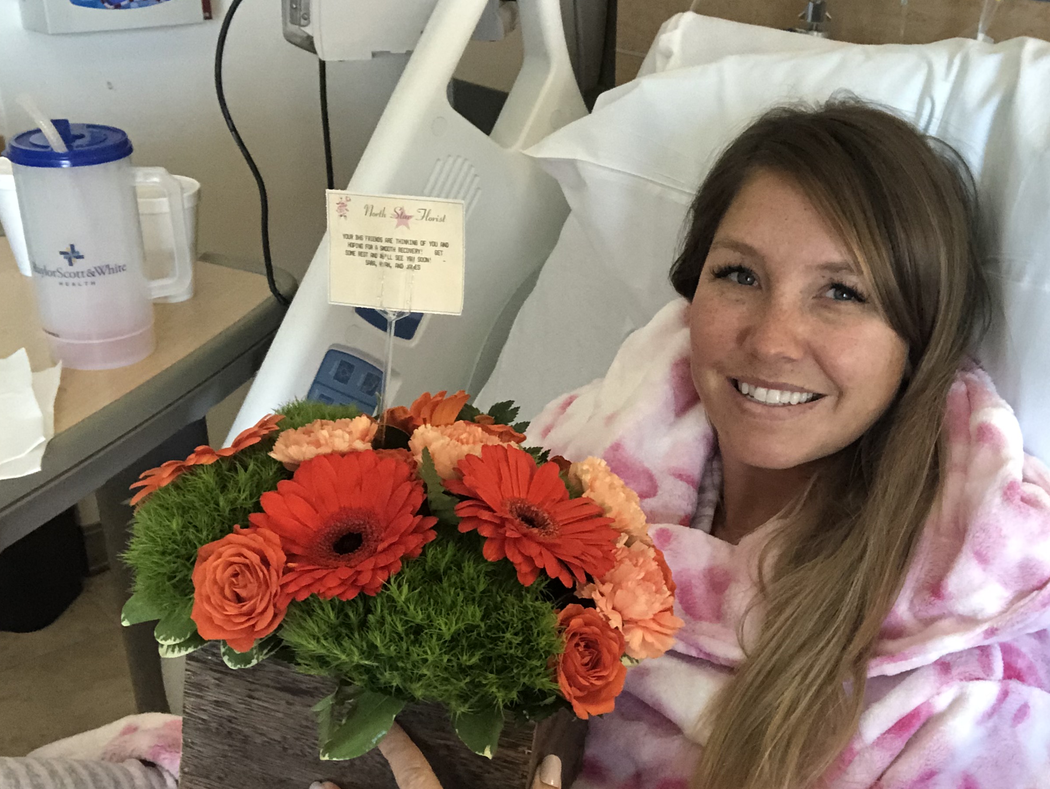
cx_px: 646
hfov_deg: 45.4
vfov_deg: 35.1
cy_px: 471
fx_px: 1245
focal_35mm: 41
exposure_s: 1/30
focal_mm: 2.87
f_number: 2.2
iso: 320
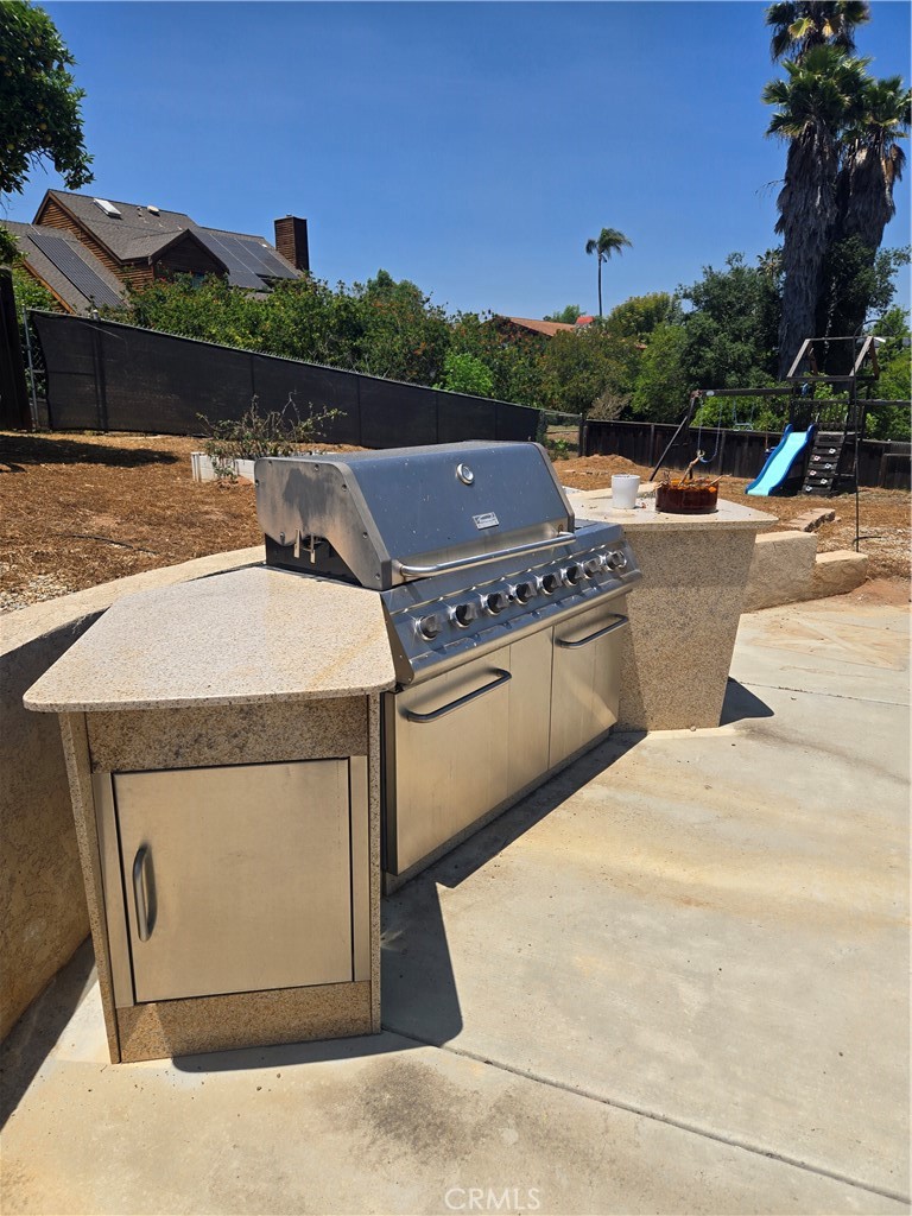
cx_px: 456
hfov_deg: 58.9
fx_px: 808
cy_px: 608
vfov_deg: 73.9
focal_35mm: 23
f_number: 1.8
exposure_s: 1/2657
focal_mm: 5.4
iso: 25
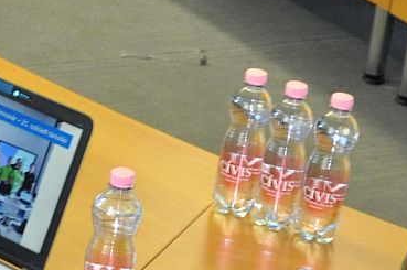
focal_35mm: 161
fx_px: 1818
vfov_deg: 8.4
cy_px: -58
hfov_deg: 12.5
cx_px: -53
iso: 1000
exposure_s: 1/60
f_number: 4.5
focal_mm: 22
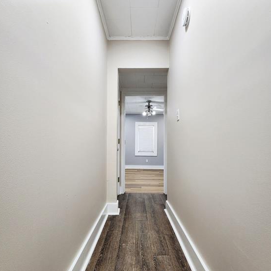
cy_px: 147
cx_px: 136
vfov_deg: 87.2
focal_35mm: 16
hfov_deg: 87.4
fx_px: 142
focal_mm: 2.2
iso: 125
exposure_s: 1/60.2
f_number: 2.2
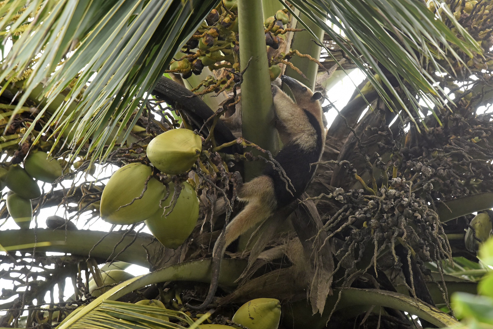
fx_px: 4122
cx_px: 246
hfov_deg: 6.8
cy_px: 165
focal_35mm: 301
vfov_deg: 4.6
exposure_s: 1/500
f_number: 4.5
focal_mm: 300
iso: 1600
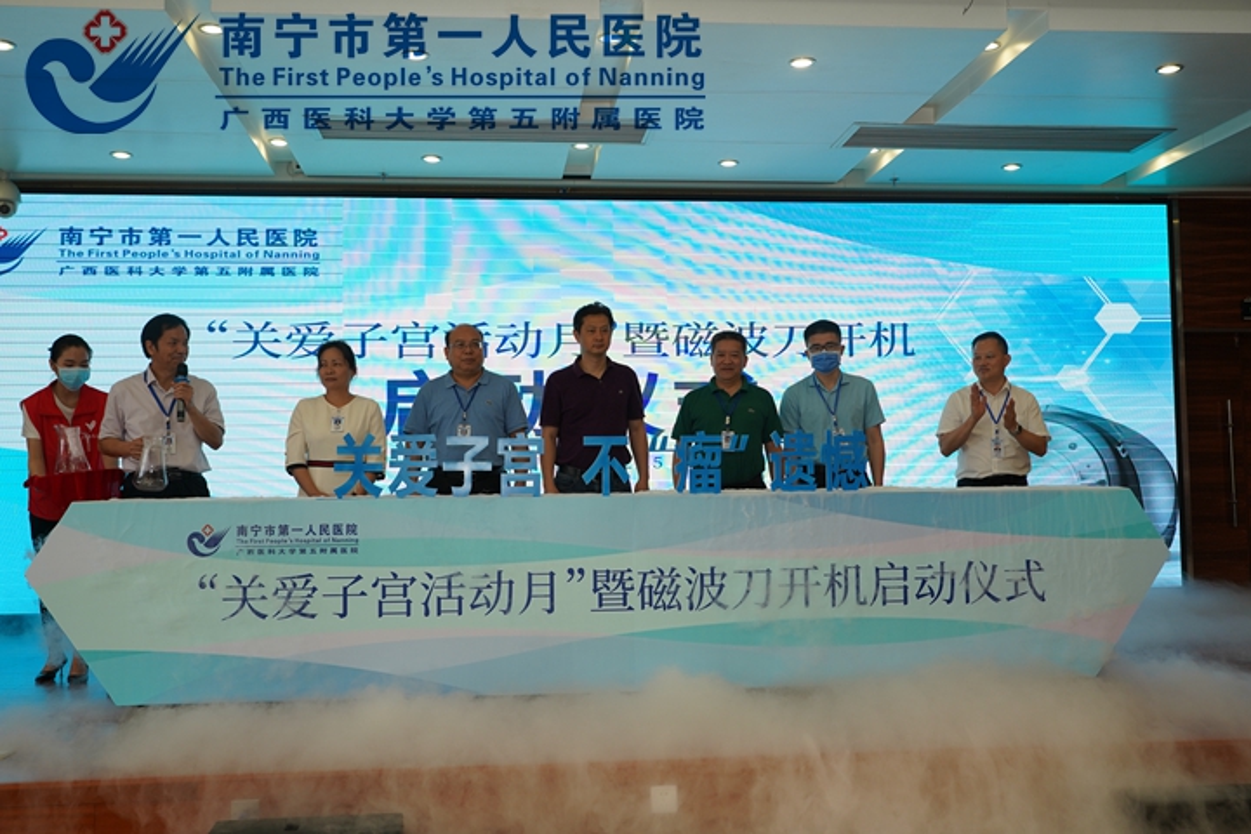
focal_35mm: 35
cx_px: 626
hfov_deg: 54.4
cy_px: 417
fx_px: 1216
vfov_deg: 37.9
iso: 500
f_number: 5.6
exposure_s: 1/125
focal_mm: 35
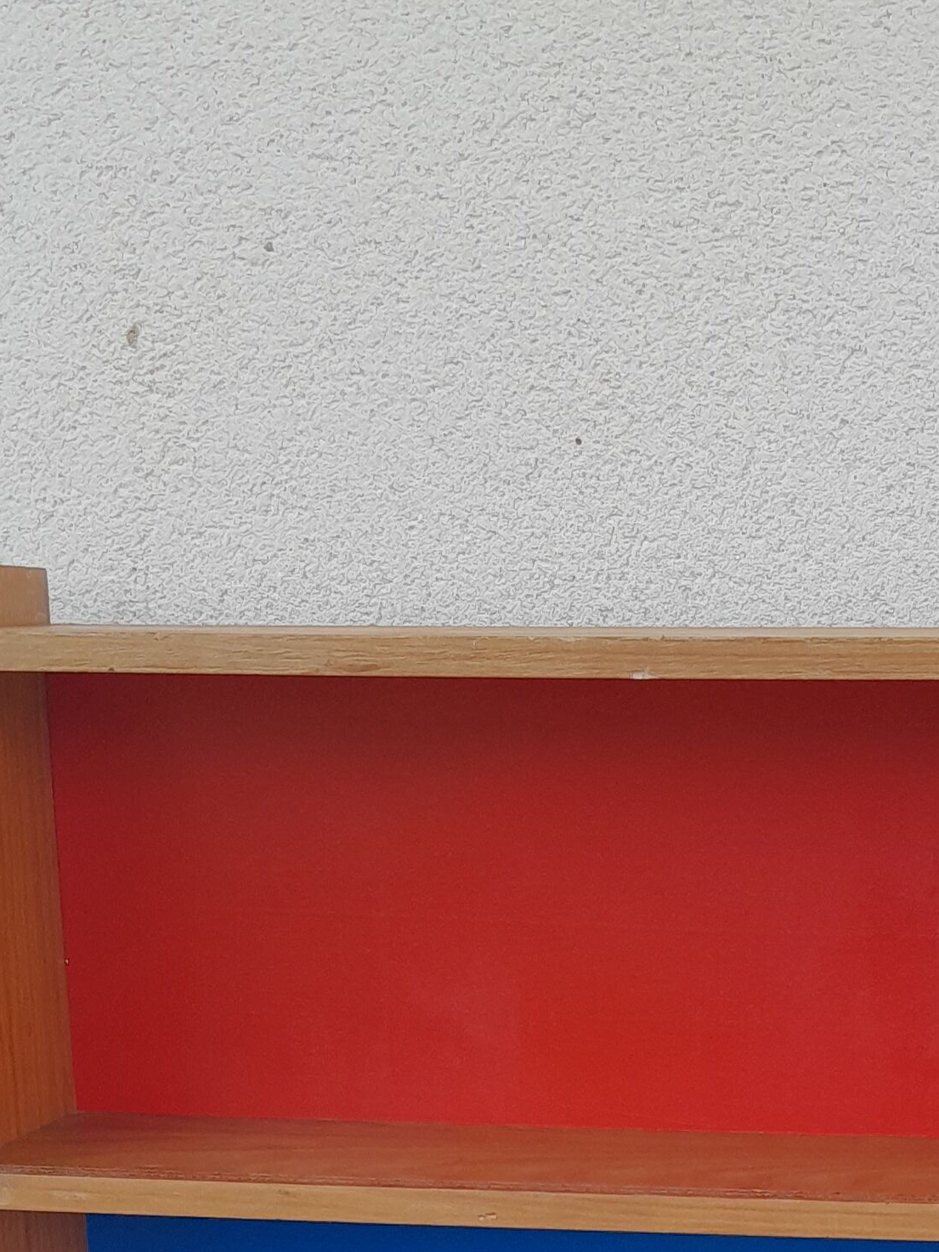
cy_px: 1567
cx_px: 697
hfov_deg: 20.3
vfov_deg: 24.1
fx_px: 2604
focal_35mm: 72
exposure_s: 1/120
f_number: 1.8
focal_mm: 3.98
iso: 40
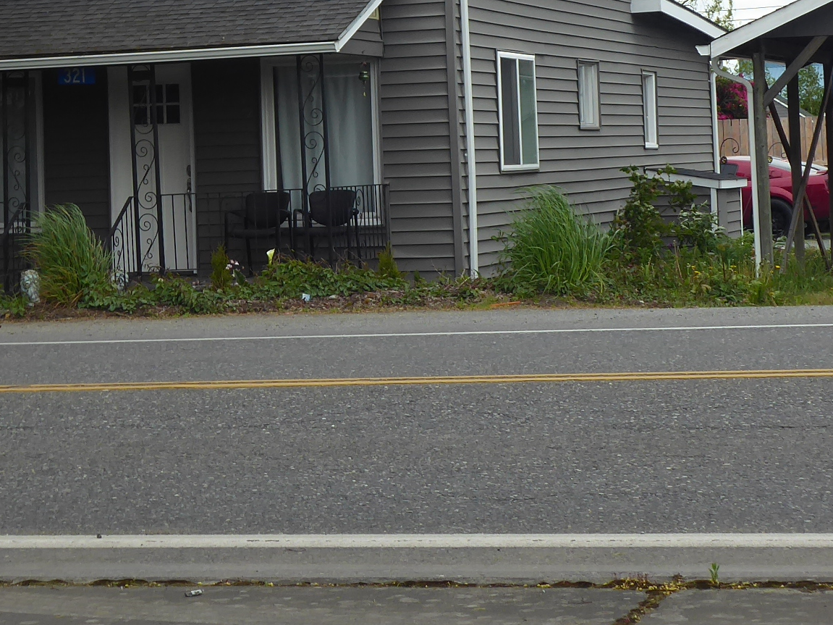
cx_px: 431
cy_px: 75
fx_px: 2623
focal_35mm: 109
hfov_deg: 18.0
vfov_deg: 13.5
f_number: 4
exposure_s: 1/200
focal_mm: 8.4
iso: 80
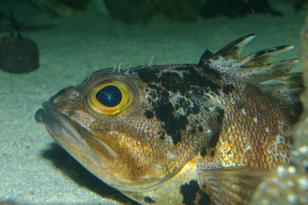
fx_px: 705
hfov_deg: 24.6
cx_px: 154
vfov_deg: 16.5
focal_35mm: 82
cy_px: 102
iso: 400
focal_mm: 55
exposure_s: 1/60
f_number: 16
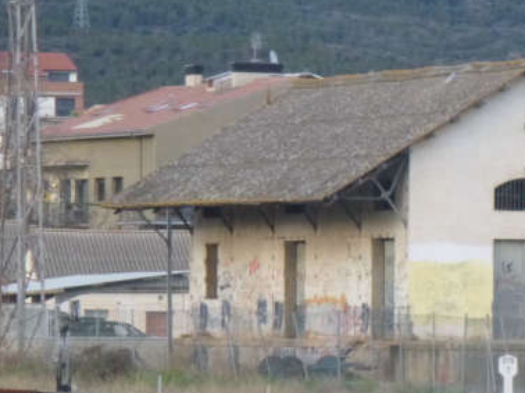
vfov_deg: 2.9
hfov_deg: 3.9
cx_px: 335
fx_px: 7700
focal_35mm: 508
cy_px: 236
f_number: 5.9
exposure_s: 1/80
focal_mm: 45
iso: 320
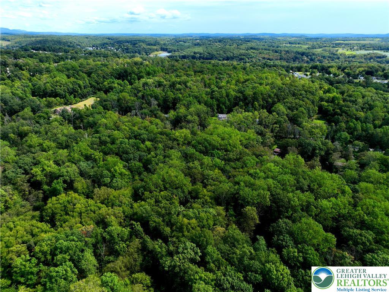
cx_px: 194
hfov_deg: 71.6
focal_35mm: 24
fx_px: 270
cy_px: 146
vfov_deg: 56.8
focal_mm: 12.29
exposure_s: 1/1600
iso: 140
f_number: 2.8
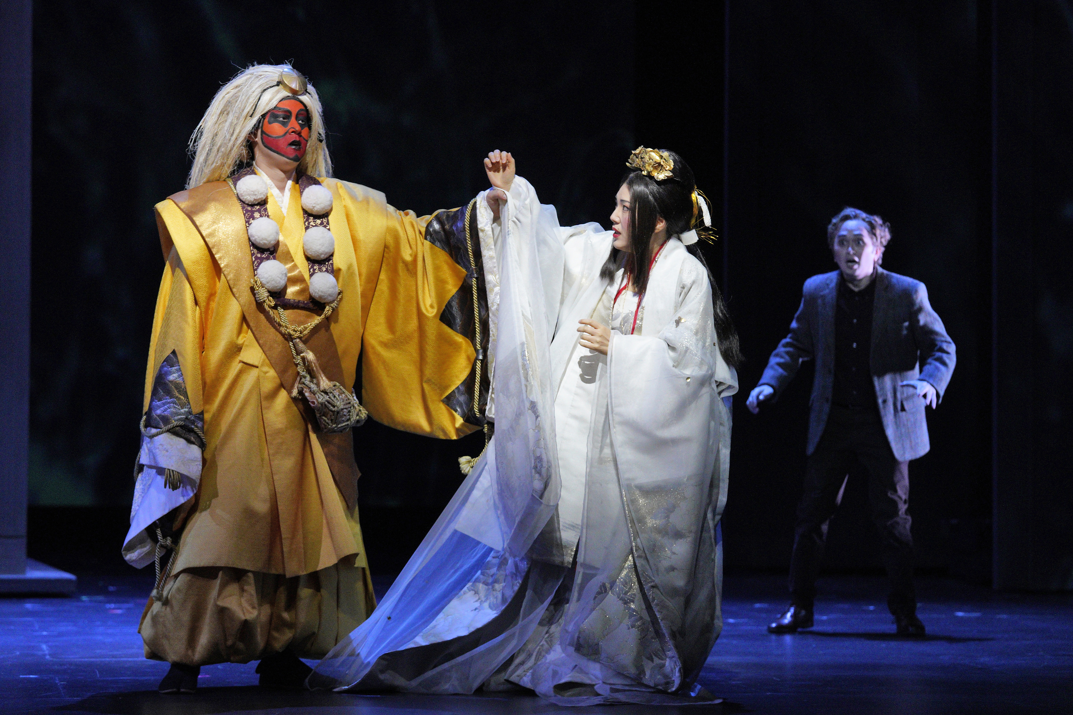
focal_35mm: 117
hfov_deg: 17.5
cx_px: 536
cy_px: 358
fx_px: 3487
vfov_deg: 11.7
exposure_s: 1/320
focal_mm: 117
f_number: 4.5
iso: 4000
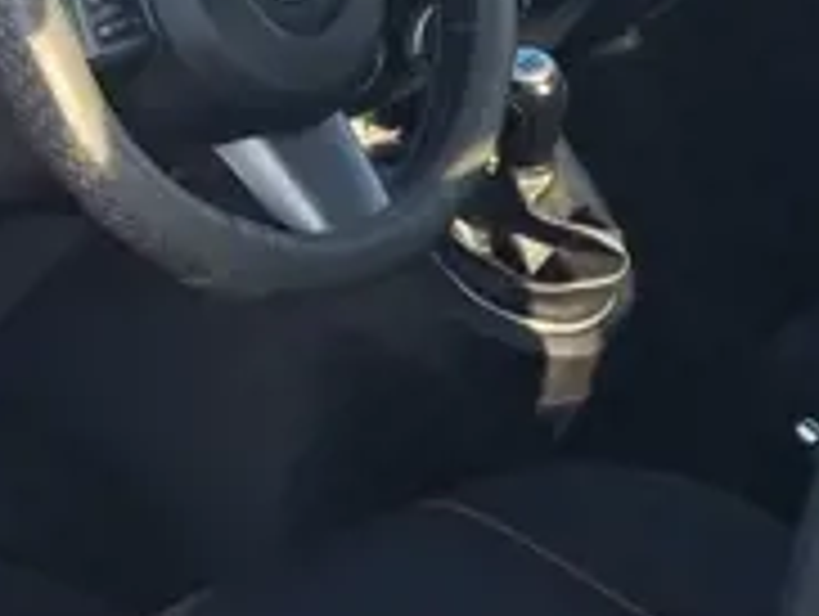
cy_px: 481
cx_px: -508
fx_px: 3506
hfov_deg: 12.5
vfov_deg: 10.0
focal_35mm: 148
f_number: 1.8
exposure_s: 1/170
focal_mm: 4
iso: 20
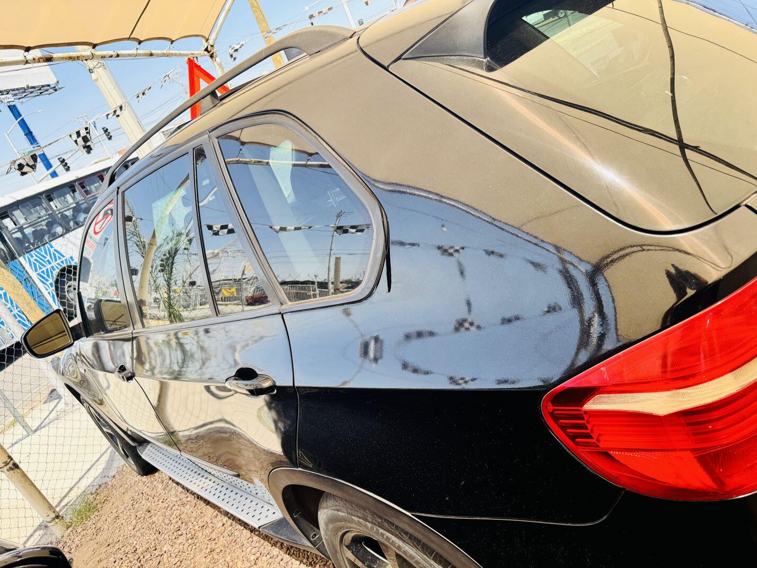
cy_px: 284
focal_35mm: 24
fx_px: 525
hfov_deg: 71.6
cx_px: 378
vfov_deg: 56.8
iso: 80
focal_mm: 6.76
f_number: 1.78
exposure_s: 1/782
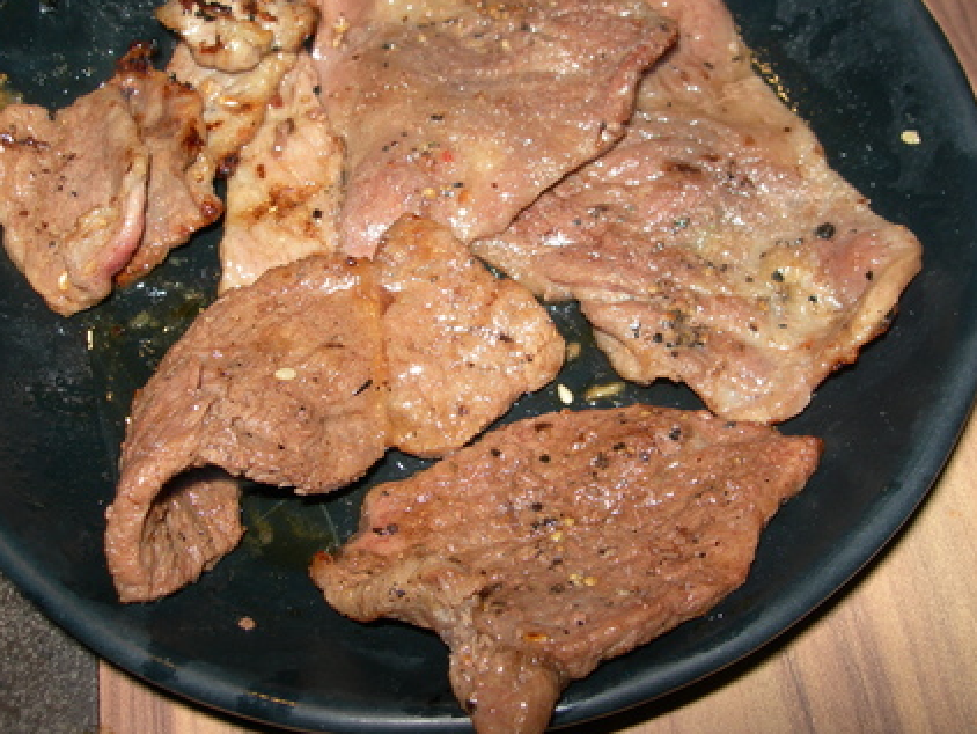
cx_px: 514
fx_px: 1271
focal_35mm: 45
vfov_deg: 32.2
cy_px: 311
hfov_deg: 42.0
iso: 50
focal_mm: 7.8
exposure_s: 1/60.1
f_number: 4.8
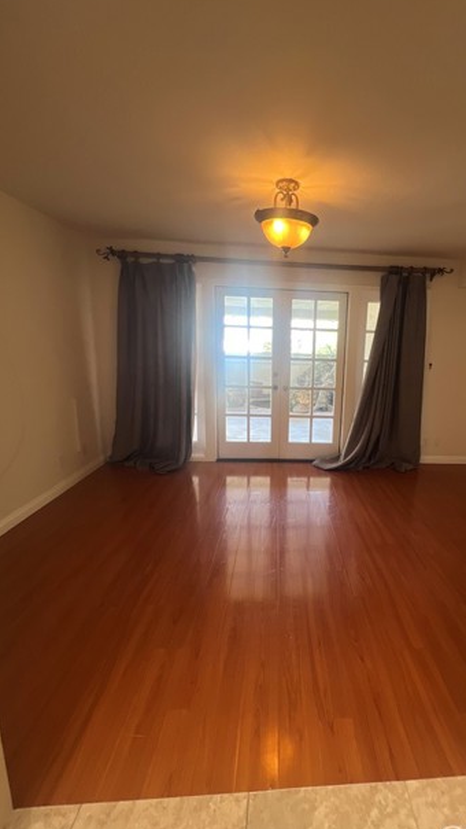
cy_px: 419
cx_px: 304
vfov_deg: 103.0
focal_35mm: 15
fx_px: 329
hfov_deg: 68.9
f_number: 1.8
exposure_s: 1/60
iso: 125
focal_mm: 1.57
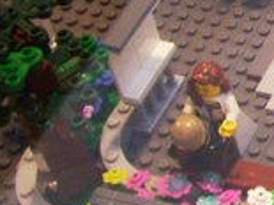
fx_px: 1044
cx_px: 557
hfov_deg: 12.9
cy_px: 30
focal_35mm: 132
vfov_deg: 11.2
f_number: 2.9
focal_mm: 5.7
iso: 160
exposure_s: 1/25
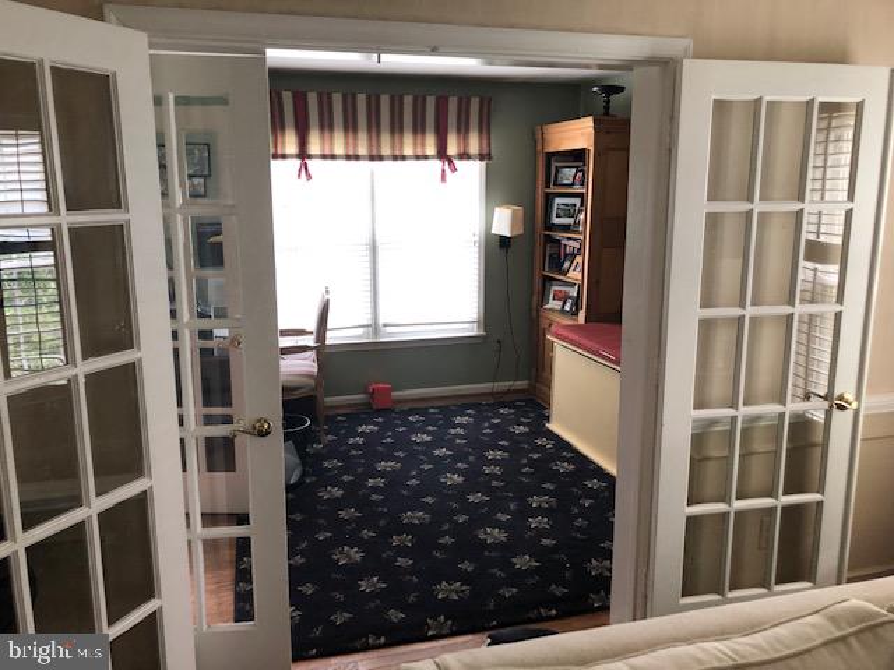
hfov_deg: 63.4
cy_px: 335
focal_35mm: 28
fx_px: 723
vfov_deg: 49.7
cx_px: 447
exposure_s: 1/15
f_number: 1.8
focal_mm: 3.99
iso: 50
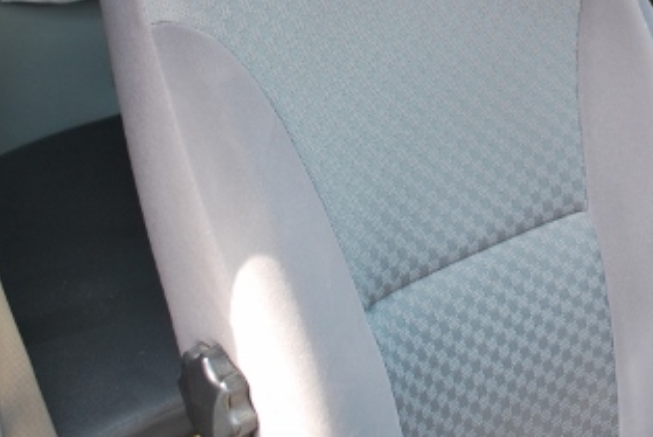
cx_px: 491
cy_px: 19
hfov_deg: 35.4
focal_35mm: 55
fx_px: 999
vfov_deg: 23.8
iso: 200
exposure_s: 1/50
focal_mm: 18
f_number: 3.5
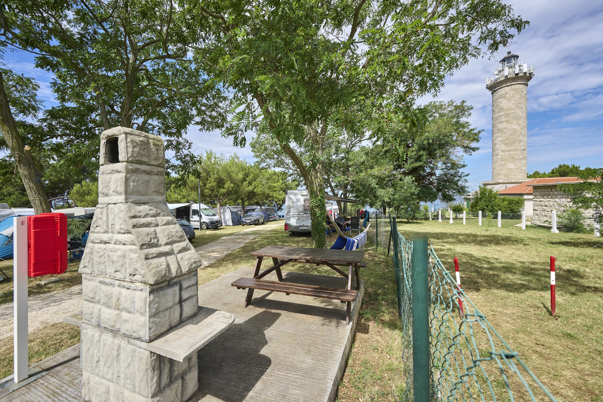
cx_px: 302
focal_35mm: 14
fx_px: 235
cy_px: 201
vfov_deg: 81.2
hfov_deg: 104.2
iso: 64
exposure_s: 1/250
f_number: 7.1
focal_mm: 14
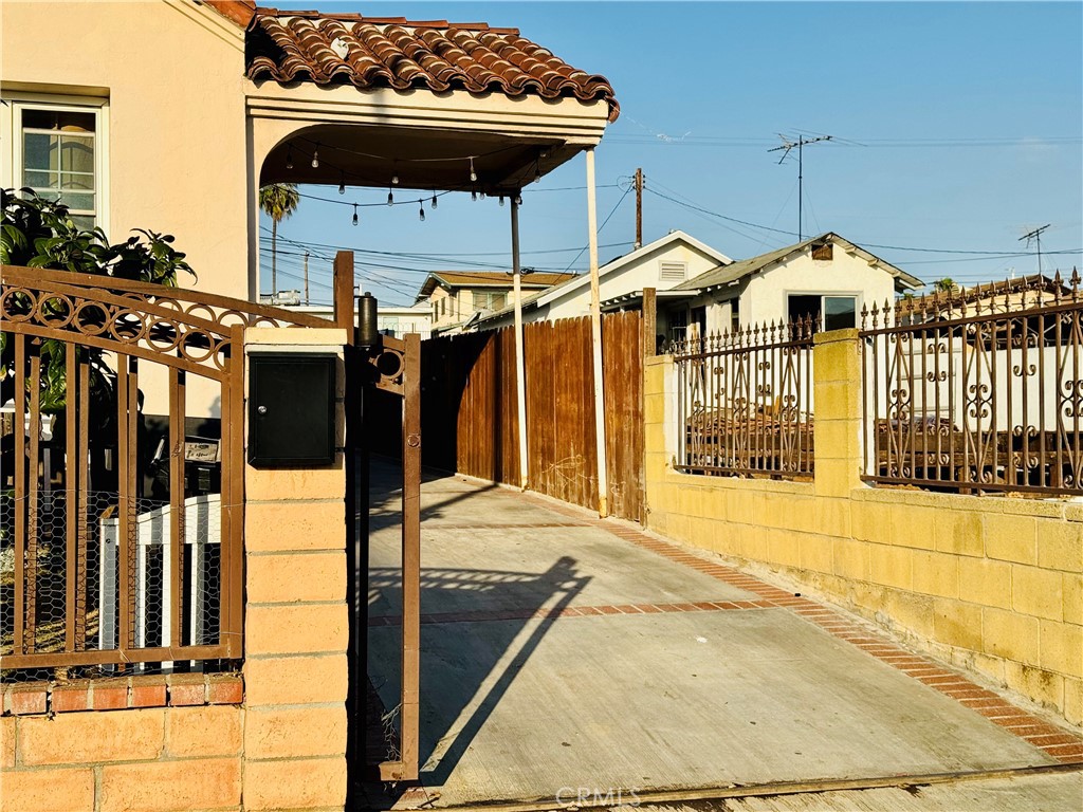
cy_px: 406
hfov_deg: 39.7
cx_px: 542
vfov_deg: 30.3
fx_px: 1502
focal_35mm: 48
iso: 64
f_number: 1.78
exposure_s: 1/6410
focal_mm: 6.76
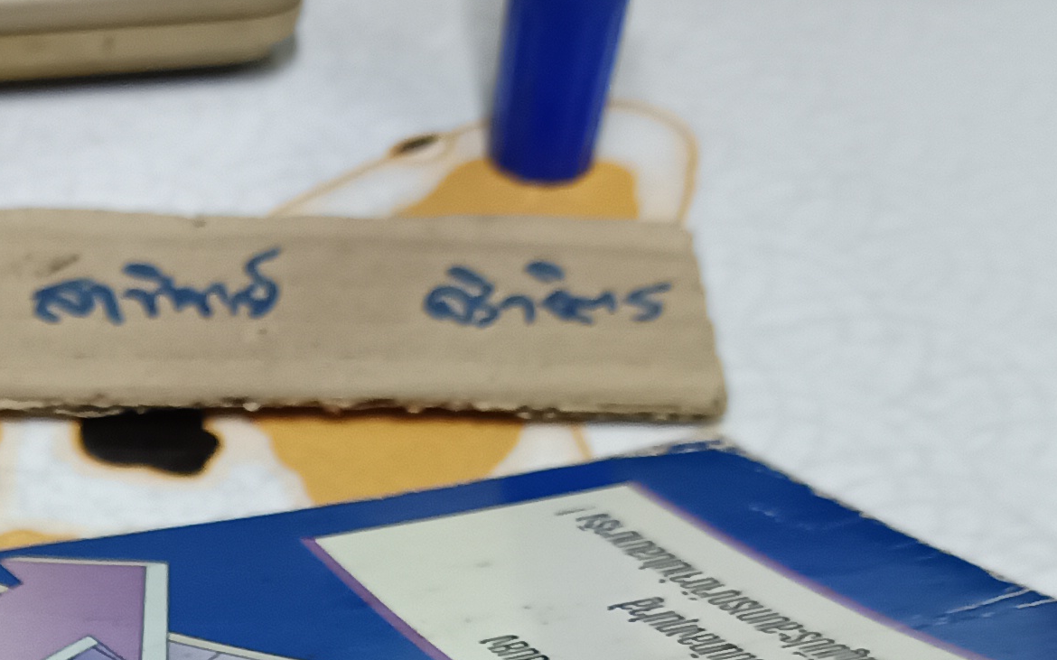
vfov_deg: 14.2
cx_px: -25
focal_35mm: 87
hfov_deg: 22.8
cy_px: 952
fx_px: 2506
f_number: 1.7
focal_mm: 5.31
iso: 969
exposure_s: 1/25
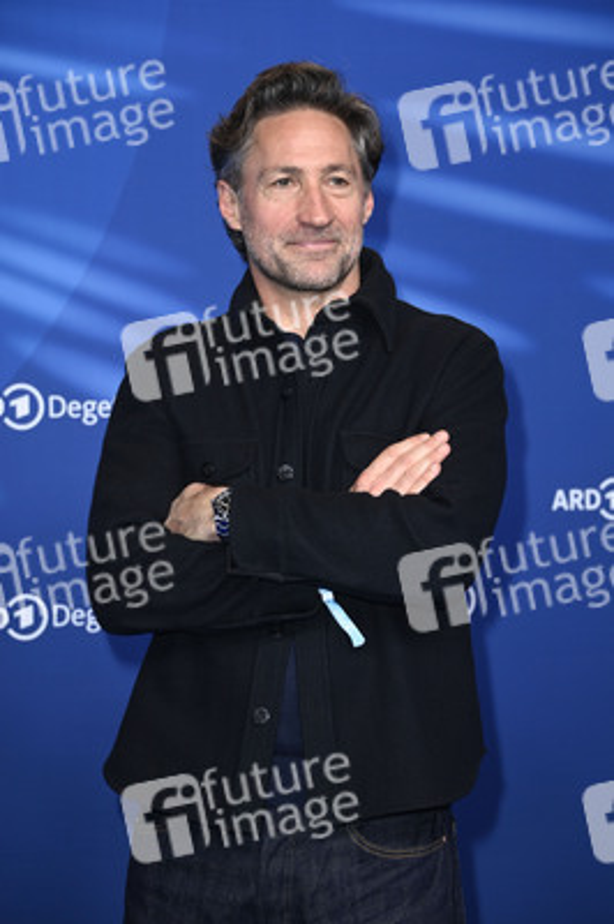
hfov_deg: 12.2
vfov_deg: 18.3
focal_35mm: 112
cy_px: 462
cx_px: 307
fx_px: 2870
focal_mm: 112
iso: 1000
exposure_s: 1/250
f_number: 5.6
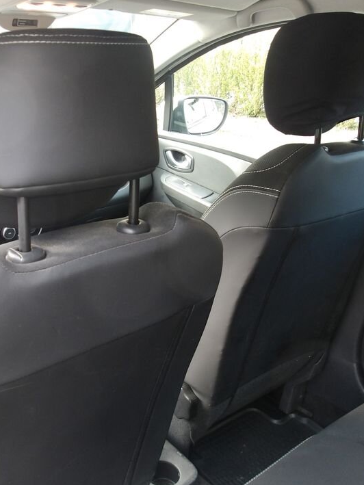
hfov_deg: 36.6
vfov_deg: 47.8
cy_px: 228
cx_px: 139
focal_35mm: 39
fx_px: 547
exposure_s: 1/20
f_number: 3
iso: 200
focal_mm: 4.9
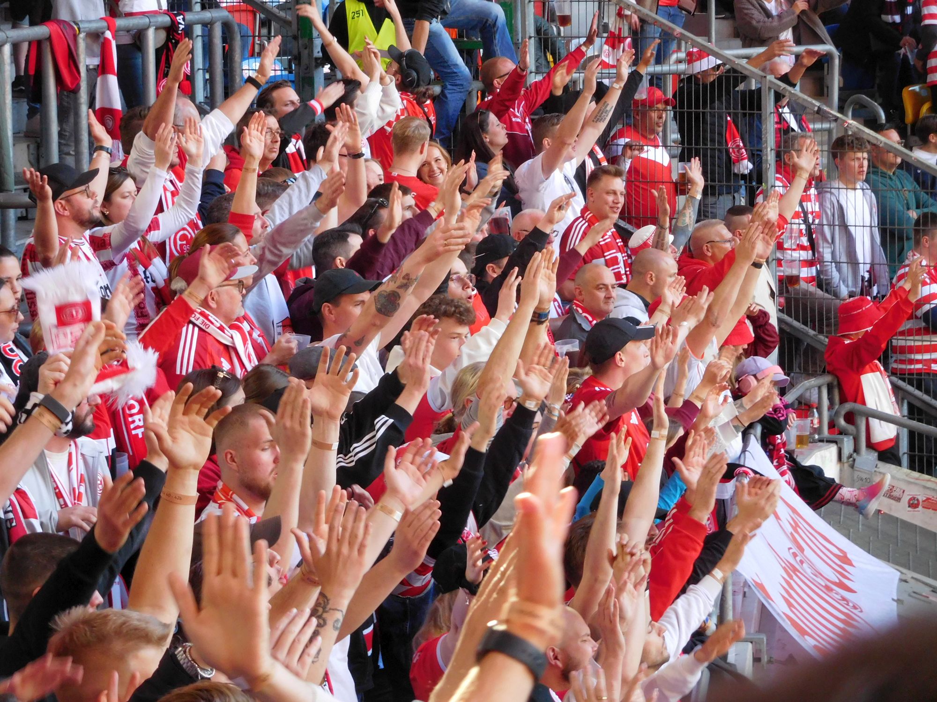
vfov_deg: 10.6
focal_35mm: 140
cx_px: 468
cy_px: 351
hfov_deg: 14.1
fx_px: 3790
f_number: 5.1
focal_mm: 25
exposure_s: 1/60
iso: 400
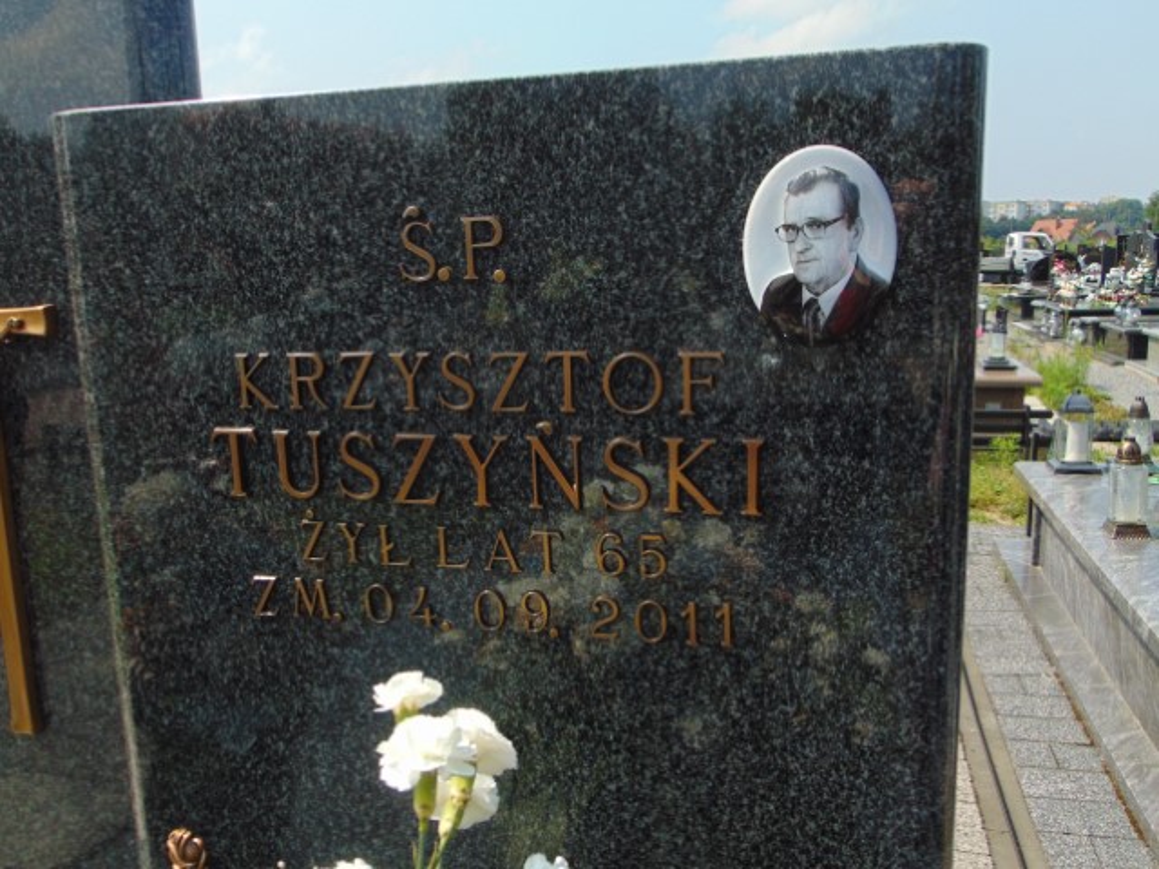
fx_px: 1004
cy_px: 434
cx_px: 580
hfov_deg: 60.0
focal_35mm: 30
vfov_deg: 46.8
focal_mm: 5.4
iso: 80
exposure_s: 1/200
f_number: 8
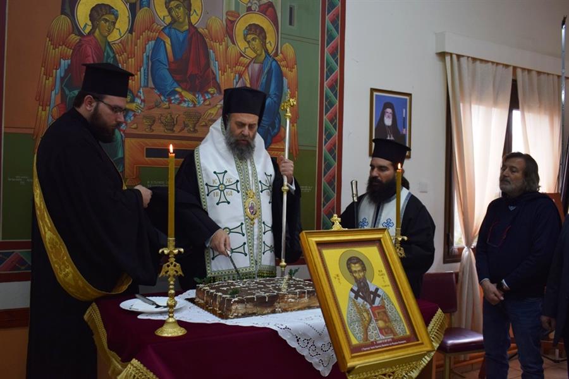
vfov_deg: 40.0
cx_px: 284
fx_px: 522
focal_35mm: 33
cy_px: 190
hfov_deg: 57.2
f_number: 4.5
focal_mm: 22
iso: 400
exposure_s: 1/80
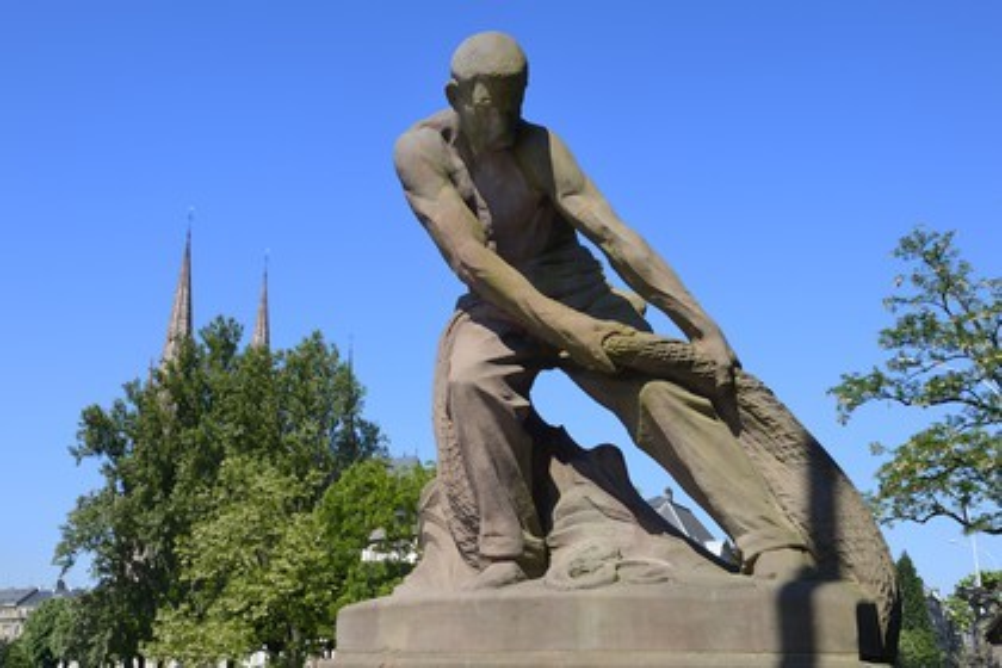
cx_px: 501
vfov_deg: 33.4
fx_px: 1113
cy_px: 334
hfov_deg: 48.5
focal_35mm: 40
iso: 200
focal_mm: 40
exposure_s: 1/250
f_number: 11
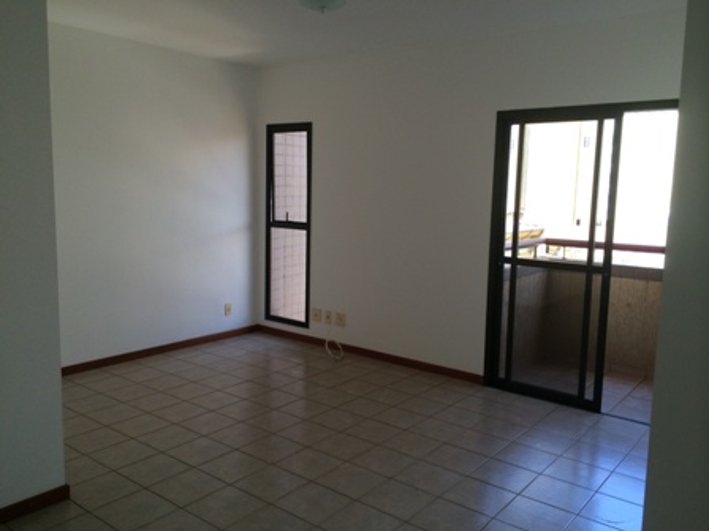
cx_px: 354
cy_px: 266
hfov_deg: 60.0
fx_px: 614
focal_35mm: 30
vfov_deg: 46.8
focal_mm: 4.12
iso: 64
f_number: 2.2
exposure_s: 1/120
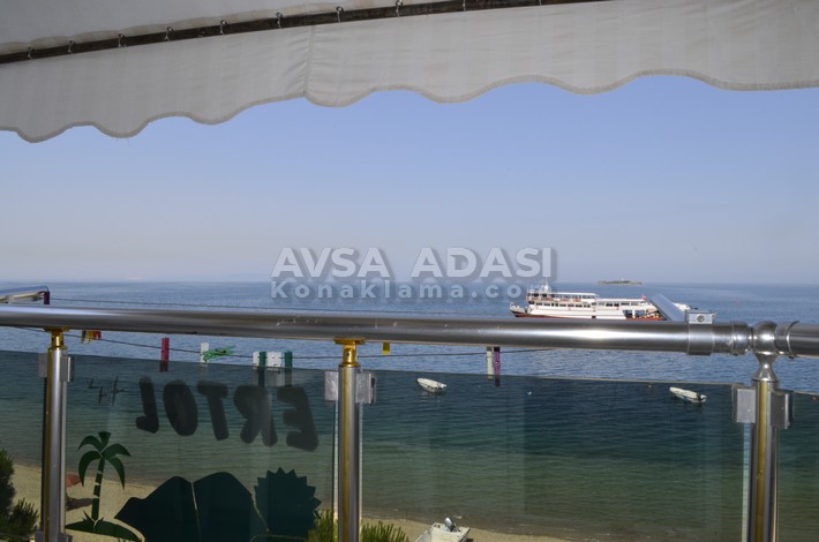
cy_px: 271
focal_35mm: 27
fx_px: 613
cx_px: 410
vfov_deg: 47.7
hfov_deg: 67.5
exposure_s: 1/200
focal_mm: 18
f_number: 22
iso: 640
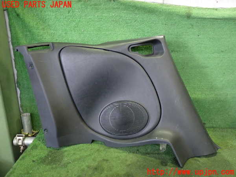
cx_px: 118
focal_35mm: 30
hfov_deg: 60.0
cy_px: 88
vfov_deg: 46.8
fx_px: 205
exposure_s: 1/30
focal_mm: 5.4
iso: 640
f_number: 2.3
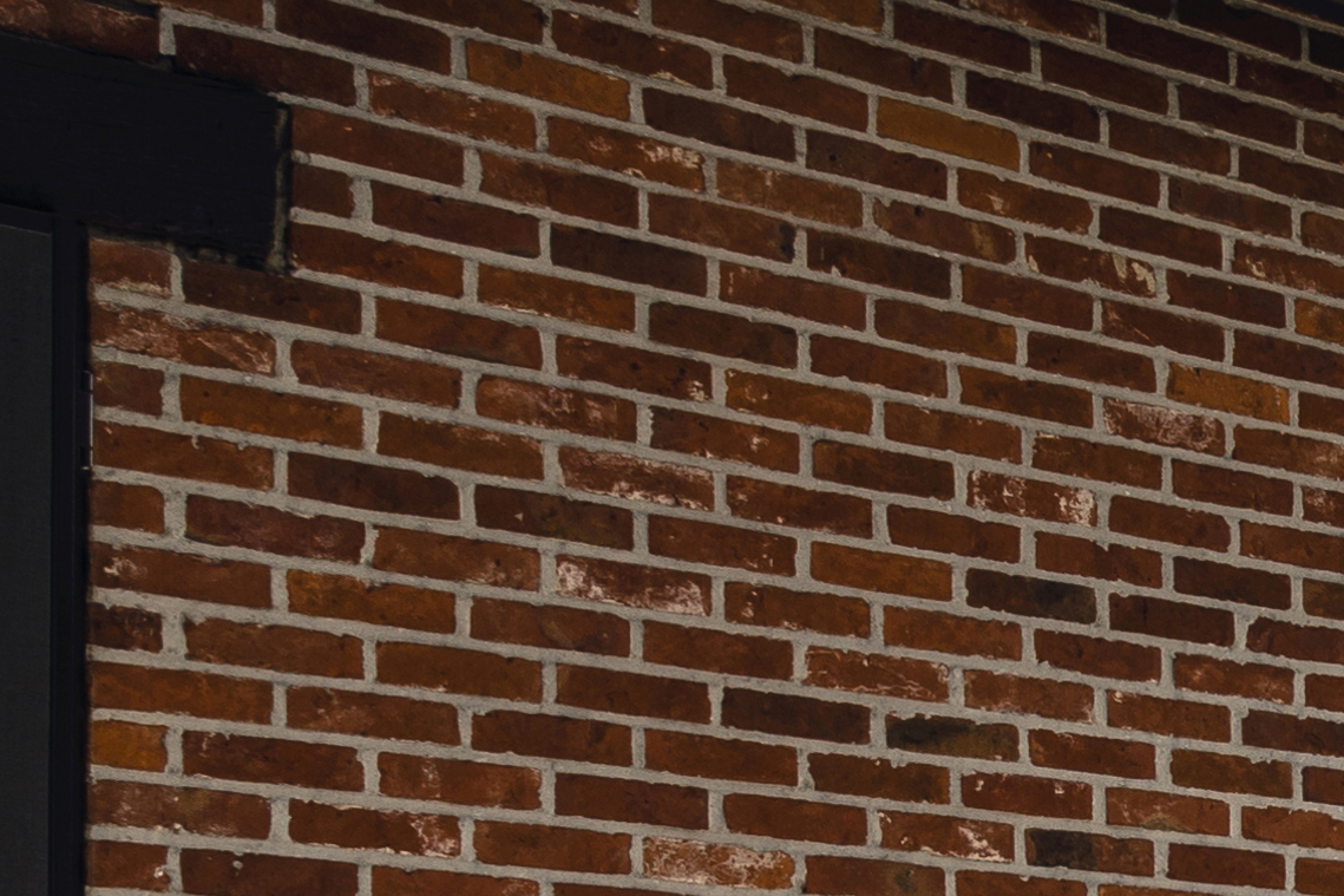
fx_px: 4106
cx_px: 2831
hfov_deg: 14.7
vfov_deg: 11.9
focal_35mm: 110
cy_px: 1365
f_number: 11
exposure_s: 1/60
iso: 100
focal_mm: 17
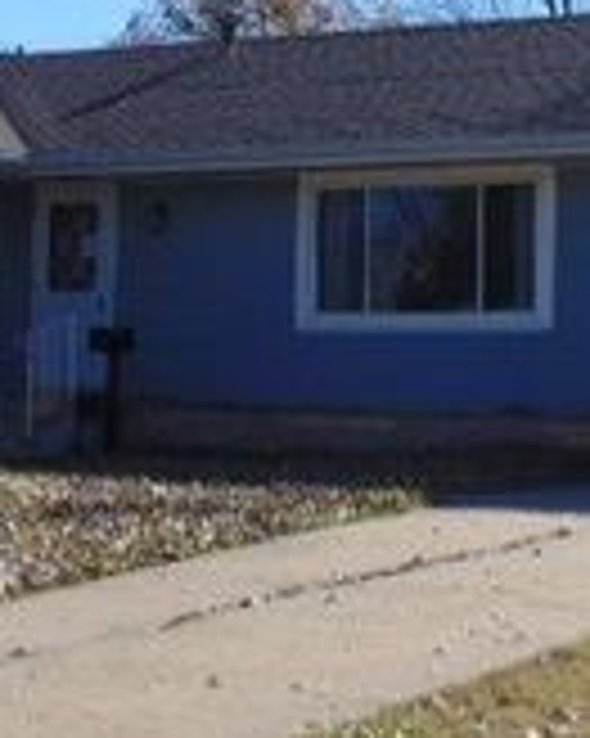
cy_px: 200
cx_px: 369
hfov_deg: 14.8
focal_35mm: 104
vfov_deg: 18.4
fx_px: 2272
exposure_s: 1/200
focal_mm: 6.3
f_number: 8.3
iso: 80
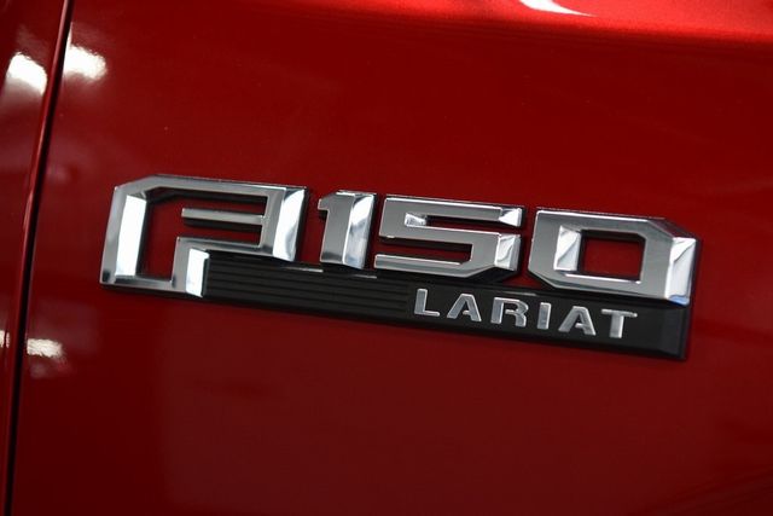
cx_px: 386
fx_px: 1804
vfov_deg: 16.3
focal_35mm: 84
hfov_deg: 24.2
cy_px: 258
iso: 1600
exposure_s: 1/125
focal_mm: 56
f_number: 4
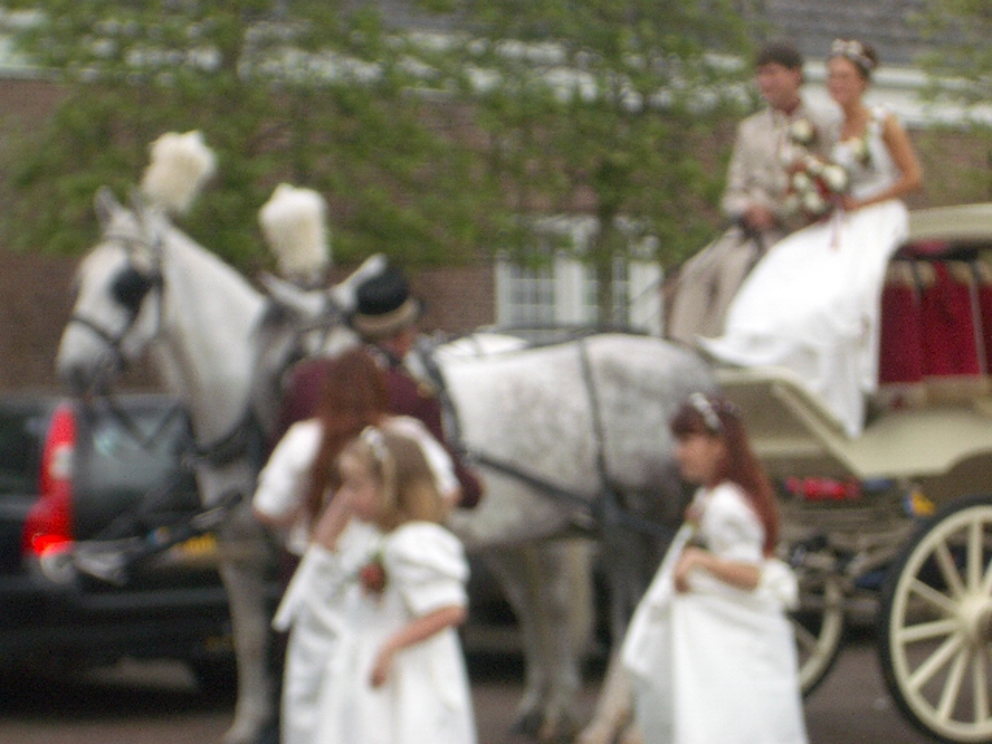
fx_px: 3009
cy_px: 372
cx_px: 496
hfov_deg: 18.7
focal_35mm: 105
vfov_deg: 14.1
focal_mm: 17.4
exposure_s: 1/400
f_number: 4.8
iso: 100
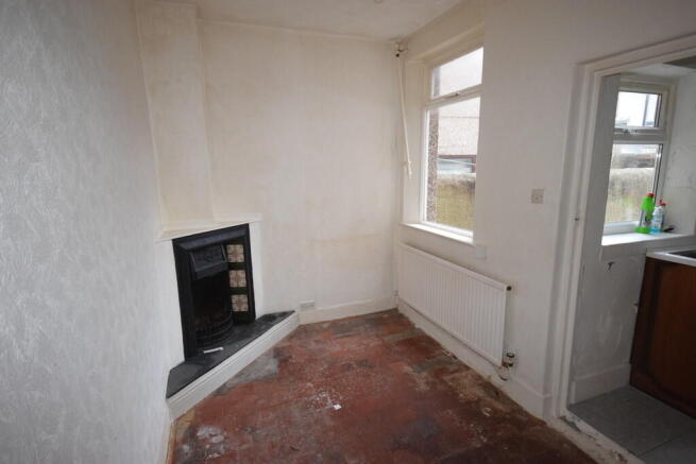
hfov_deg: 90.0
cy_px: 232
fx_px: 348
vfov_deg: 67.4
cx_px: 348
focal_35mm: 18
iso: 2500
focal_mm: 12
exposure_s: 1/60
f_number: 4.5
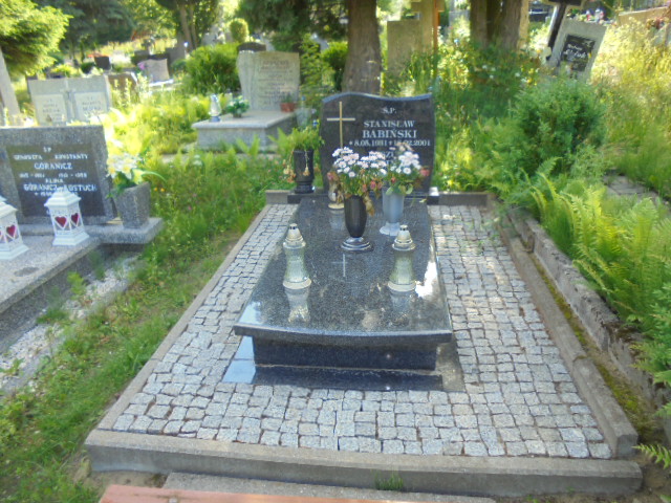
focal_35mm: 26
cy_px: 252
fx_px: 504
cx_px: 336
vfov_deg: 53.1
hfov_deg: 67.3
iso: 100
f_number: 3.5
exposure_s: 1/100
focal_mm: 4.6
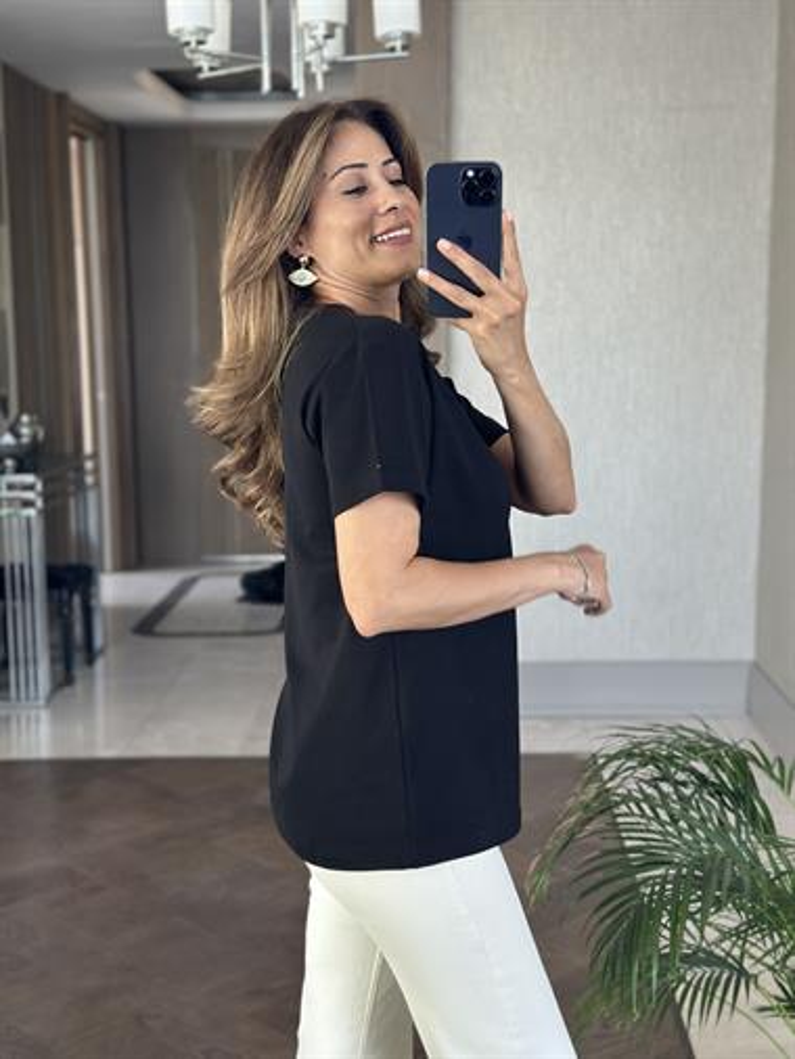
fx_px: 1469
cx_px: 398
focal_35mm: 48
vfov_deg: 39.6
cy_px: 530
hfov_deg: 30.3
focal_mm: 6.86
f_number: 1.78
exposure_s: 1/75
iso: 125
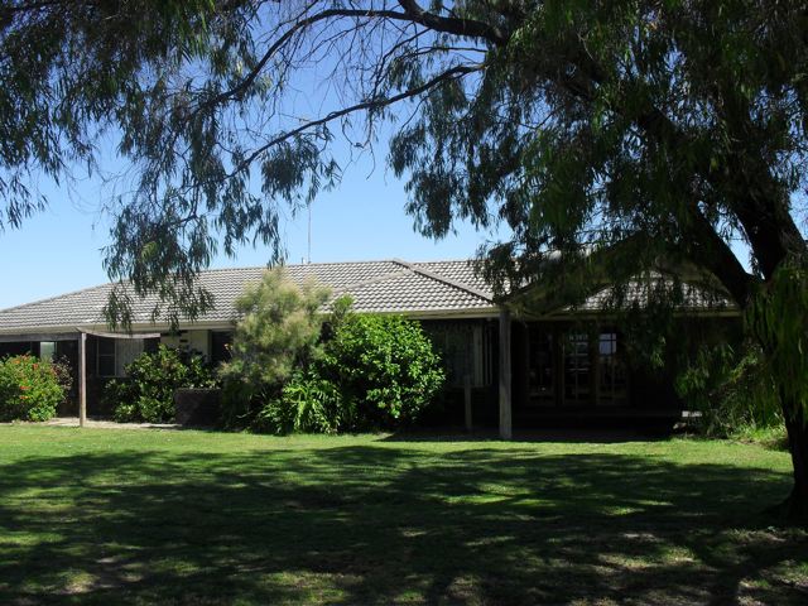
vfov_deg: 40.7
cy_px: 303
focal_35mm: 35
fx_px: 817
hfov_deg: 52.6
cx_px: 404
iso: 100
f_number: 8.4
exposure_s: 1/125
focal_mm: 6.3
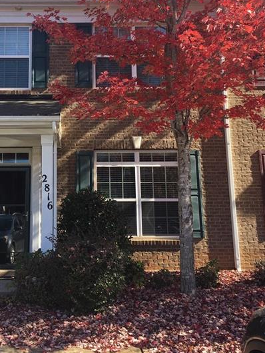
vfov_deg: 44.4
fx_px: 428
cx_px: 85
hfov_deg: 34.0
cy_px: 131
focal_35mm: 42
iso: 25
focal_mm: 4.15
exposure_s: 1/455
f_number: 2.2
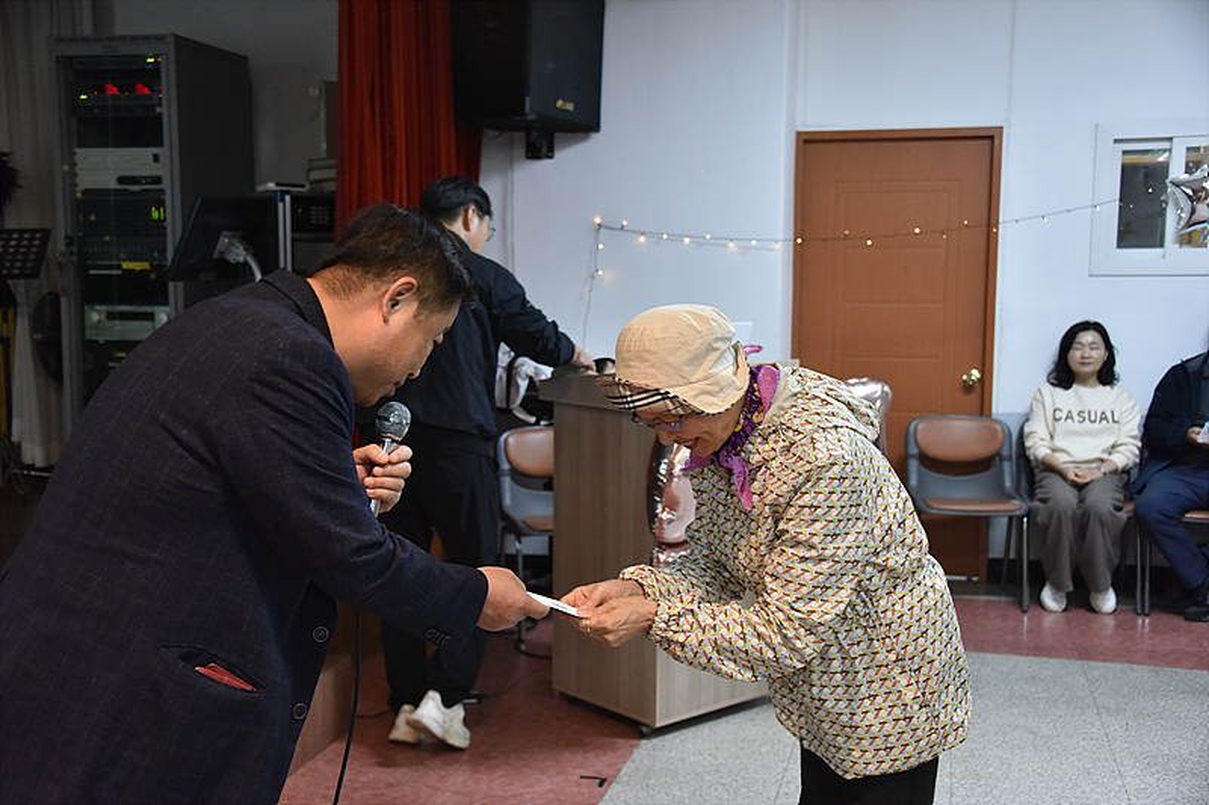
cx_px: 604
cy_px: 402
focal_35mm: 42
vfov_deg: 31.9
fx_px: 1410
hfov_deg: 46.4
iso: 3200
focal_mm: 42
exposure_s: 1/125
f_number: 4.5
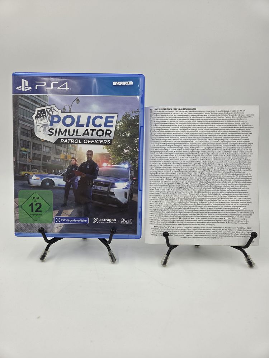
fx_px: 238
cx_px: 134
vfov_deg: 73.9
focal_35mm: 23
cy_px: 179
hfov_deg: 58.9
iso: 80
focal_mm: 5.4
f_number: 1.8
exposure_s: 1/586
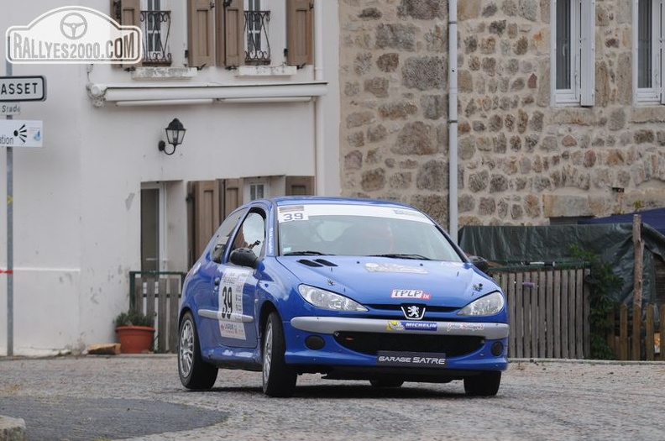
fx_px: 5393
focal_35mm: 292
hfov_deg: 7.1
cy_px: 220
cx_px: 332
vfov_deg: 4.7
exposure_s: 1/800
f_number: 14
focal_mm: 195
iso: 400
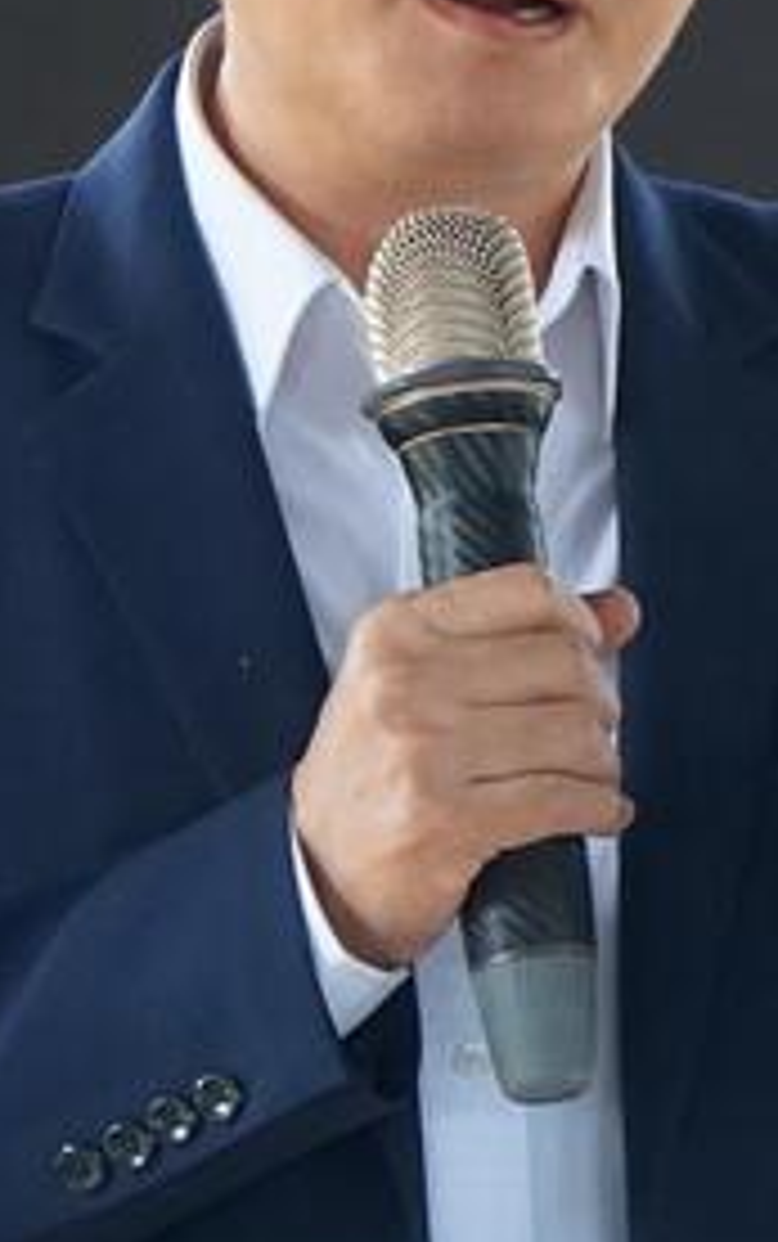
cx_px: 454
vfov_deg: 4.5
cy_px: 335
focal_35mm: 463
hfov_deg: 2.8
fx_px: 15675
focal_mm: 105
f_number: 4
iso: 1600
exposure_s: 1/160
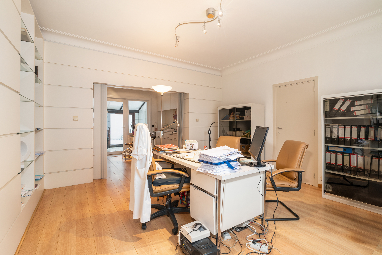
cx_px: 191
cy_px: 128
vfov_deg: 73.8
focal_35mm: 16
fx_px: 170
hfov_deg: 96.7
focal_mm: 16
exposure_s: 1/1.25
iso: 250
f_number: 11
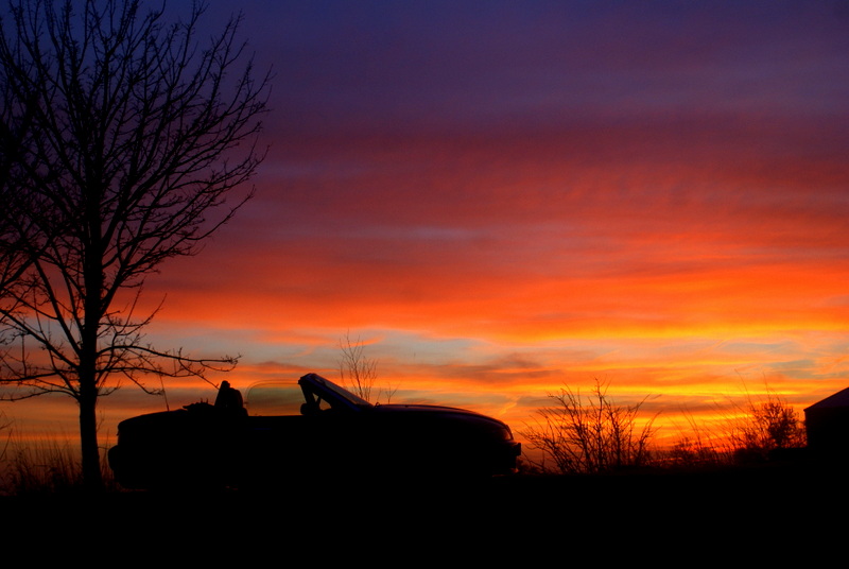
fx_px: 1240
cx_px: 424
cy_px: 284
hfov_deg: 37.8
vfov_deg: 25.8
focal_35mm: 52
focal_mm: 35
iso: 100
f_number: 5.6
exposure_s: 1/60
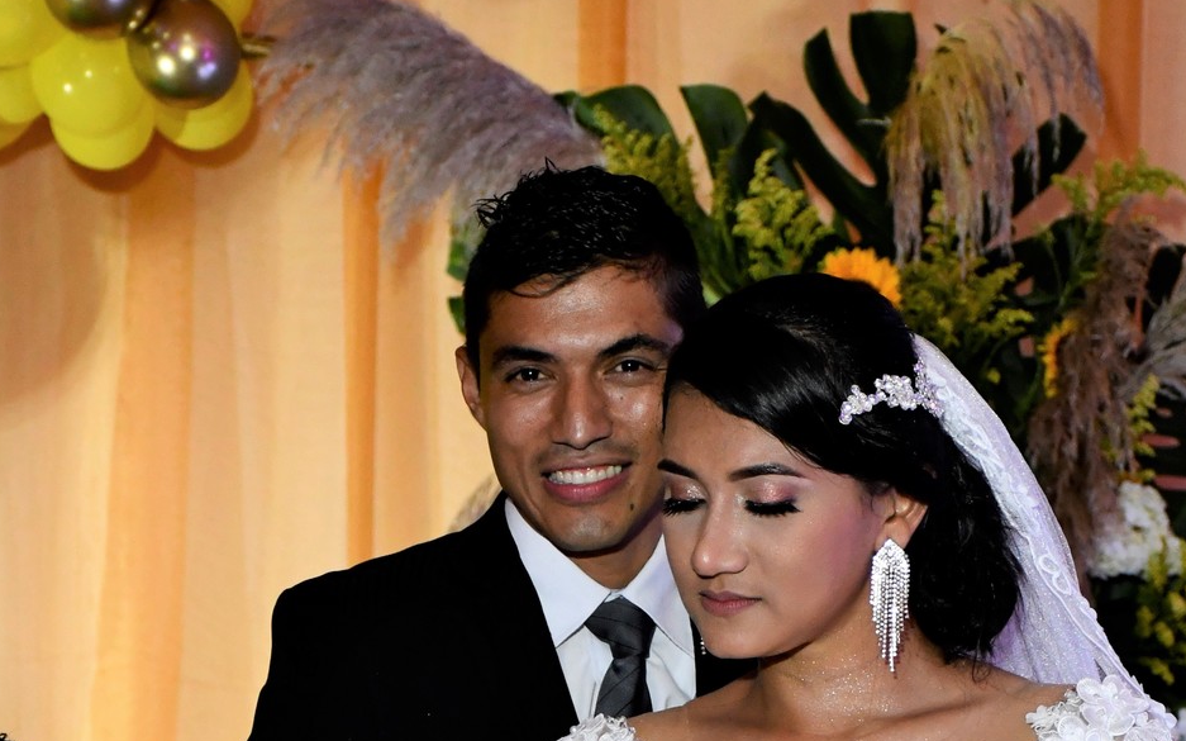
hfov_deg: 14.8
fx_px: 4556
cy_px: 985
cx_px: 490
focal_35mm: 141
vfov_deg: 9.1
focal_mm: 48
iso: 2200
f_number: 4.5
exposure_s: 1/125
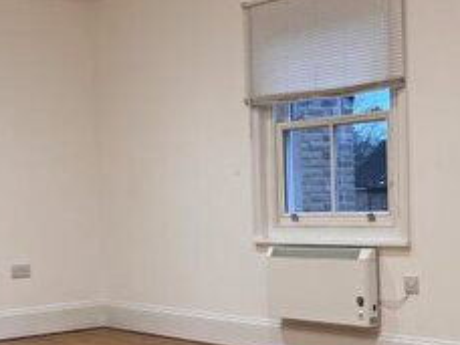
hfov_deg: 24.1
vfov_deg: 18.3
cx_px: 107
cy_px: 251
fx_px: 1063
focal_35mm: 80
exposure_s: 1/100
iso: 100
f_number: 1.5
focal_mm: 5.7
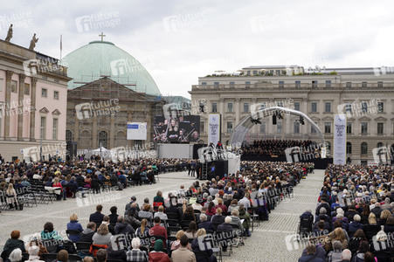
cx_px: 197
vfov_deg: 28.6
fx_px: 514
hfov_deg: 41.9
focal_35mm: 47
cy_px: 131
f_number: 8
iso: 250
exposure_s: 1/200
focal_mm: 47
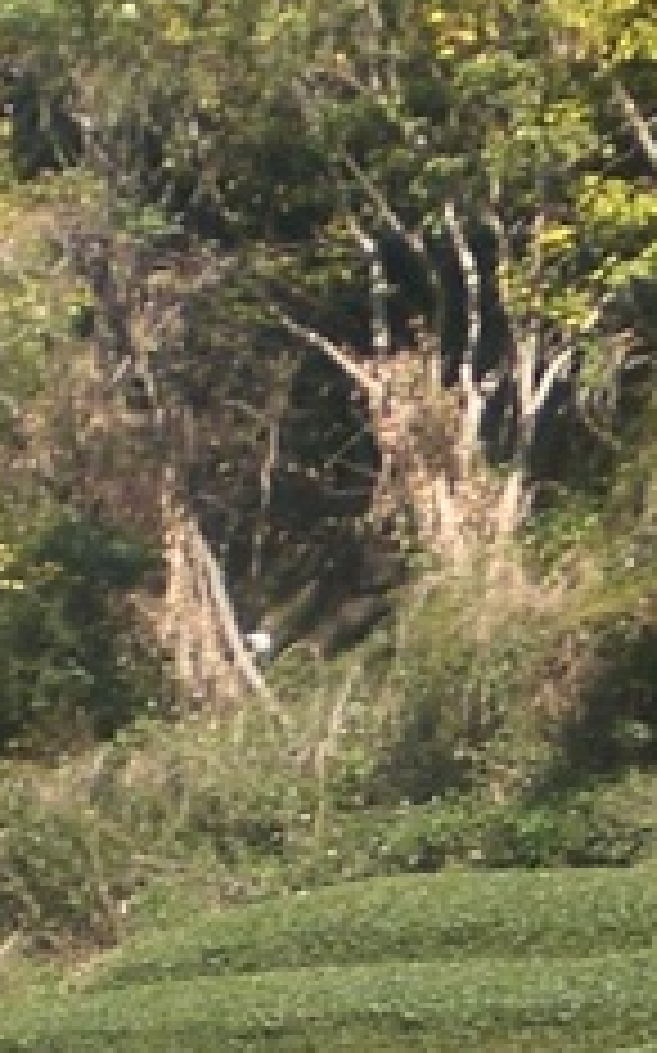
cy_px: 1197
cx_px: 868
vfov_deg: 12.0
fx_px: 4934
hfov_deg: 7.5
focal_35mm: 172
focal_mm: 6.3
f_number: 3.1
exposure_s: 1/320
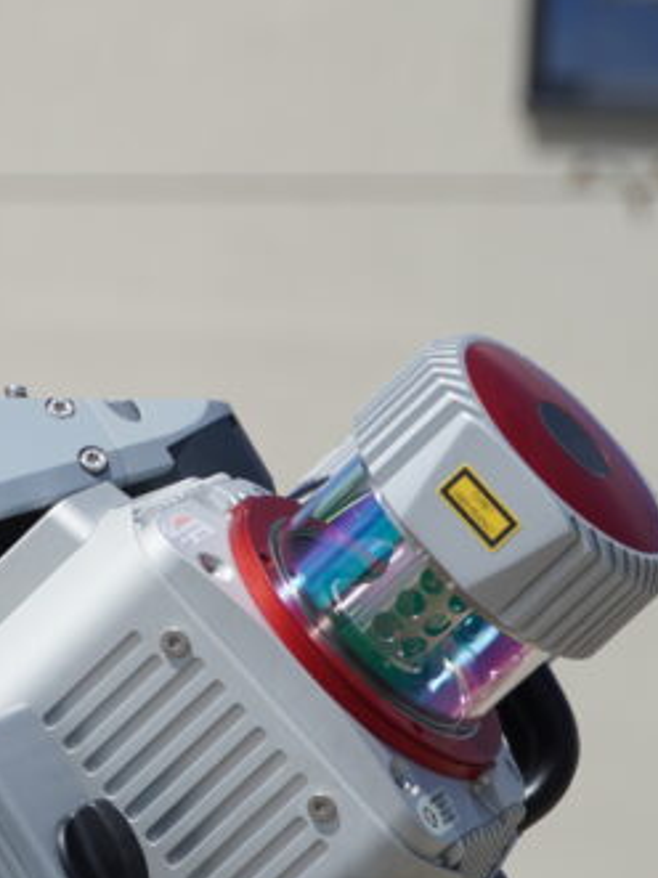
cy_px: 566
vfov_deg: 5.7
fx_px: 8826
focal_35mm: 348
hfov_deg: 4.2
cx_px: -371
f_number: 5.6
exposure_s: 1/640
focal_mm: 78
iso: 100
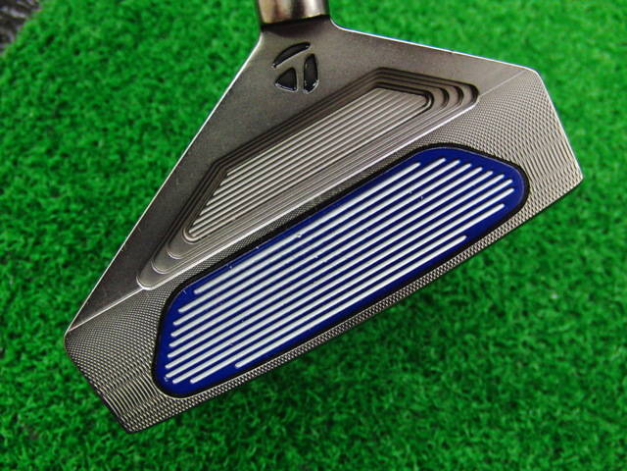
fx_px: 670
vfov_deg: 38.7
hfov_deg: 50.1
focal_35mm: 37
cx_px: 314
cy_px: 236
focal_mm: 6.42
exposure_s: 1/30
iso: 400
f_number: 3.6
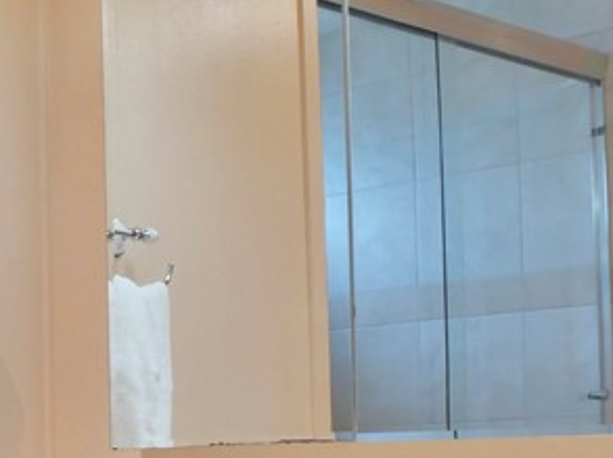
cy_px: 456
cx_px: -259
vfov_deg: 17.1
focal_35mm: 84
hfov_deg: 20.5
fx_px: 1486
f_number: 9
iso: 1250
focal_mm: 12
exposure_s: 1/13
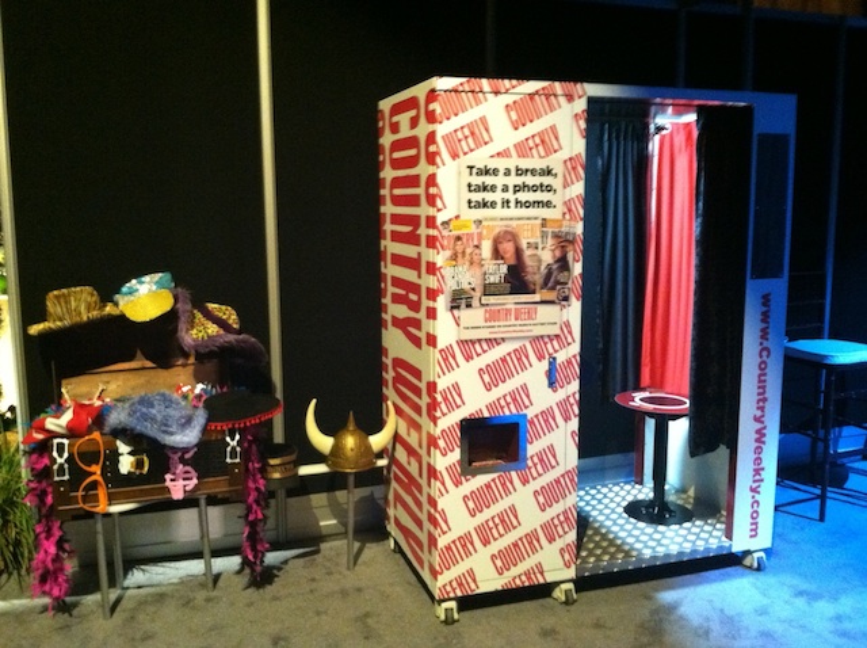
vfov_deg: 40.6
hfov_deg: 52.7
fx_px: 875
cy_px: 324
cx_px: 434
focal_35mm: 35
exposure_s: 1/15
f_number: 2.8
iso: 800
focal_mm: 3.85
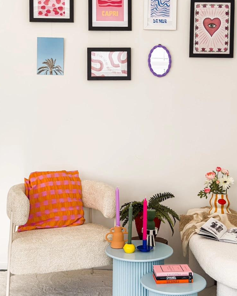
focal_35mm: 49
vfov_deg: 38.0
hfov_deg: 30.9
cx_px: 125
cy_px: 128
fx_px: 429
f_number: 1.8
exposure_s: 1/800
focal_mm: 6.76
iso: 100
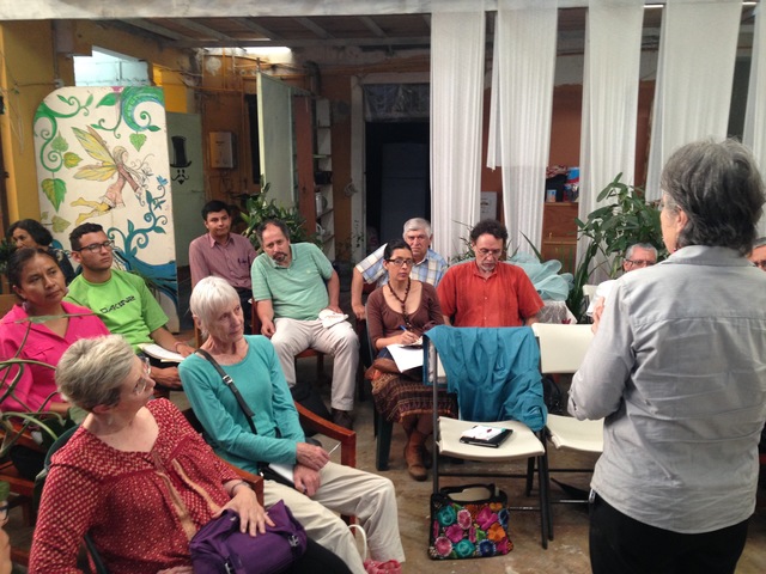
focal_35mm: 33
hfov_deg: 55.4
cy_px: 287
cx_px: 383
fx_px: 730
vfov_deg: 42.9
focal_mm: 4.12
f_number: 2.4
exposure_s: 1/20
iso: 125
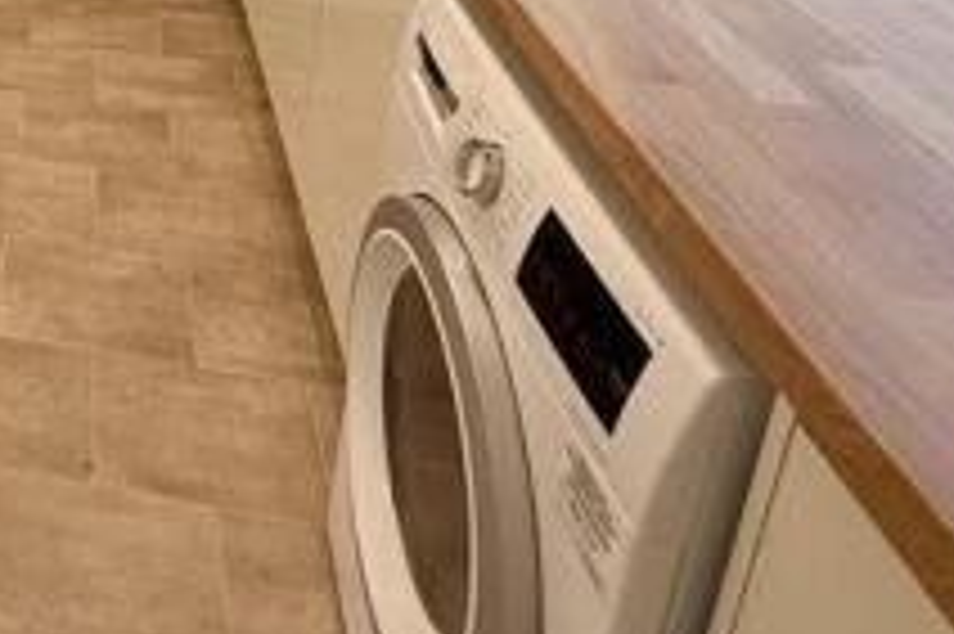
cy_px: -223
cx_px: -110
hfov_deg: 39.2
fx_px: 1059
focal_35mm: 40
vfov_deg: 27.1
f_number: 2.2
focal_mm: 2.22
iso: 250
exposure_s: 1/100
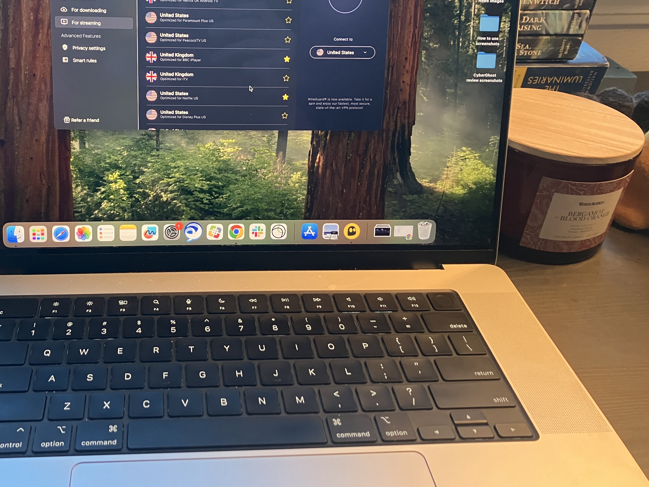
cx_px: 225
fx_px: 712
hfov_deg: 48.3
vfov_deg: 37.5
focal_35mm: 38
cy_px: 184
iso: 320
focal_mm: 3.99
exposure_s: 1/60
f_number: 1.8
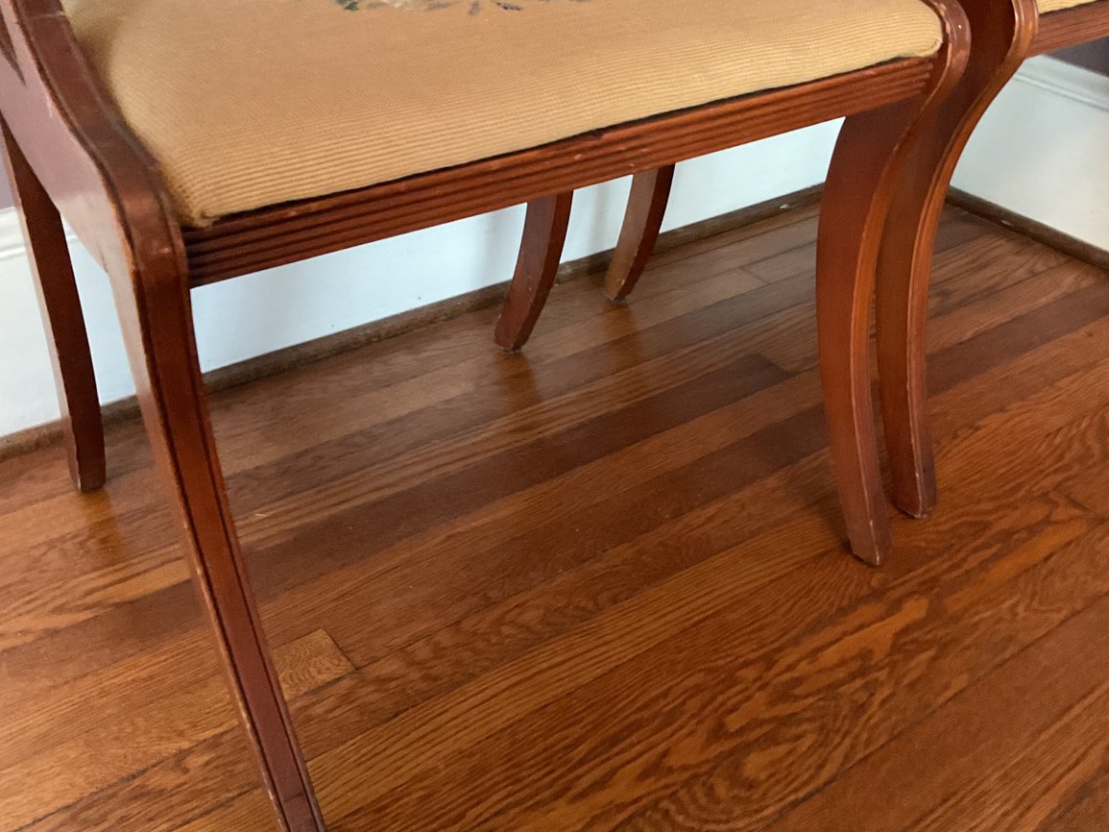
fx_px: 1217
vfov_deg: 37.7
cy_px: 378
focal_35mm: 38
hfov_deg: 48.7
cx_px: 655
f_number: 1.8
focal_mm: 3
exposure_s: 1/30
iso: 400
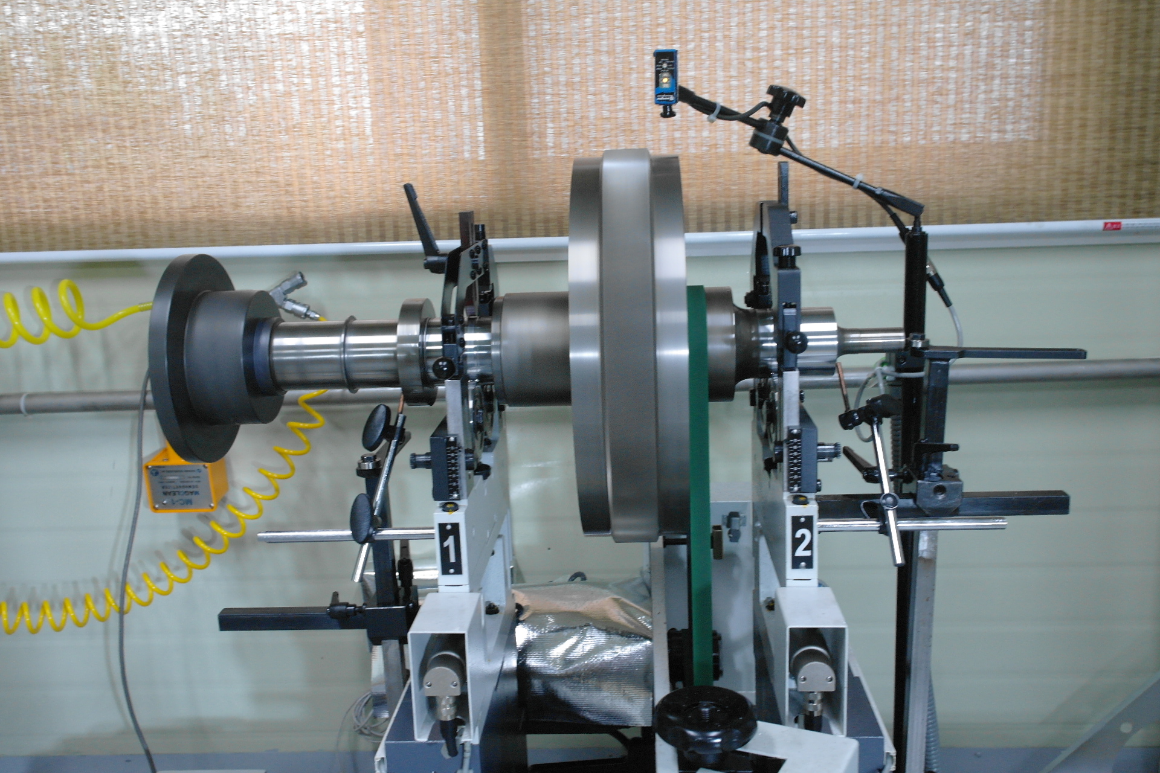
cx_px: 580
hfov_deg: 57.2
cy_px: 386
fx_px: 1063
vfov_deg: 40.0
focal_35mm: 33
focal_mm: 22
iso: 800
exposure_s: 1/20
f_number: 6.3
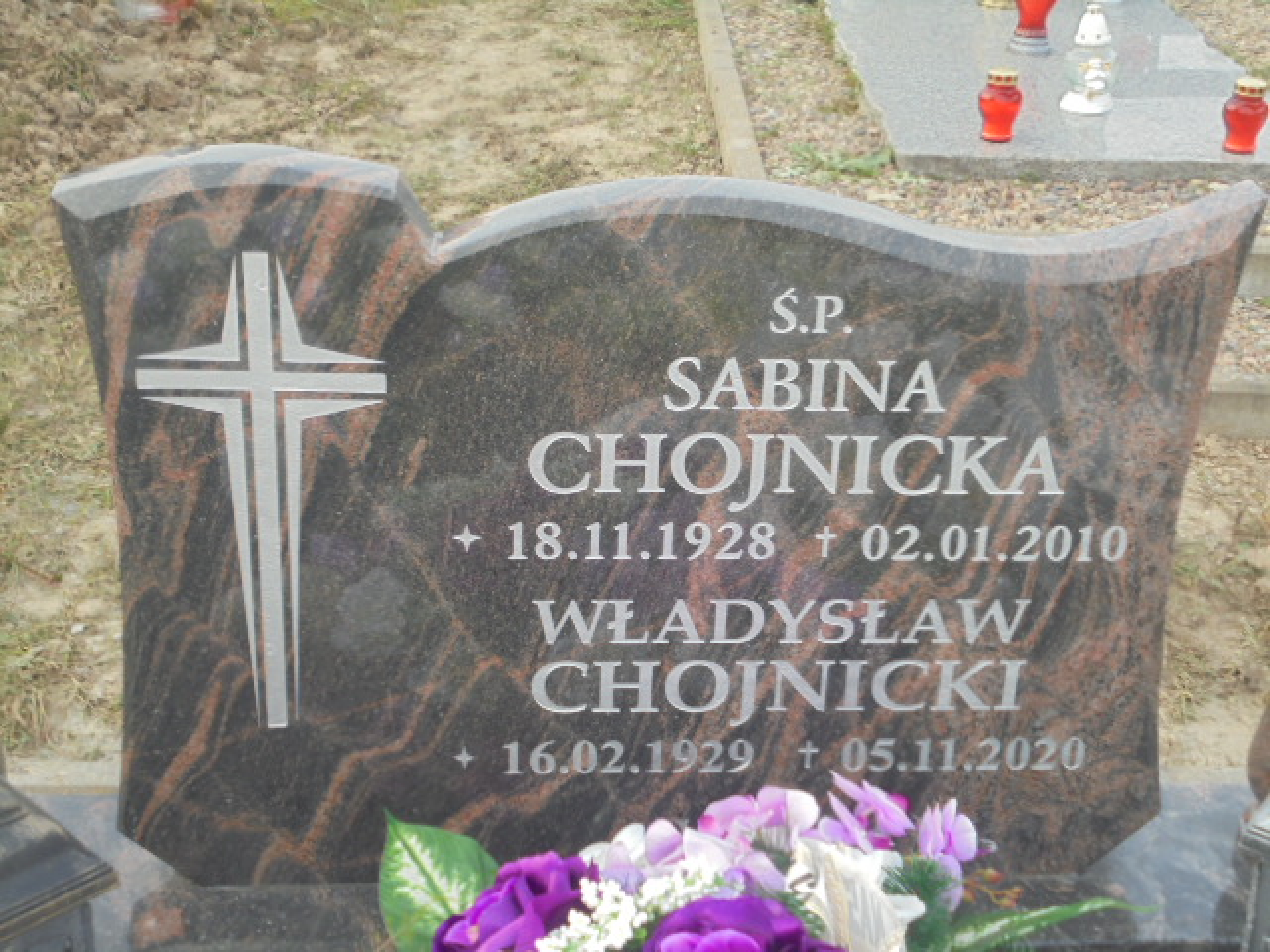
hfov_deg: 38.9
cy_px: 476
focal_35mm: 49
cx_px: 635
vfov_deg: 29.7
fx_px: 1798
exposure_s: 1/50
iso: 100
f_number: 4.8
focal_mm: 8.9
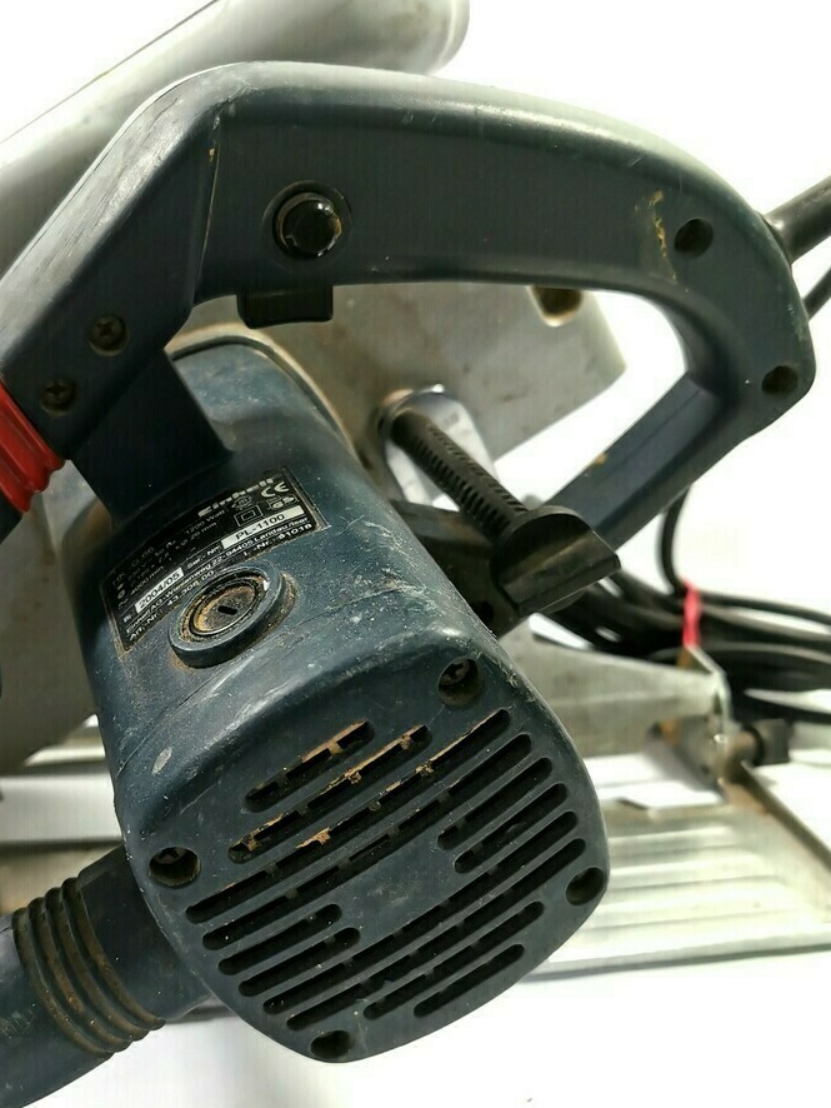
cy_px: 598
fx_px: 1248
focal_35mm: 39
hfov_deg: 36.5
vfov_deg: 47.8
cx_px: 294
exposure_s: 1/99.9
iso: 50
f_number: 1.6
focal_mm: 5.56
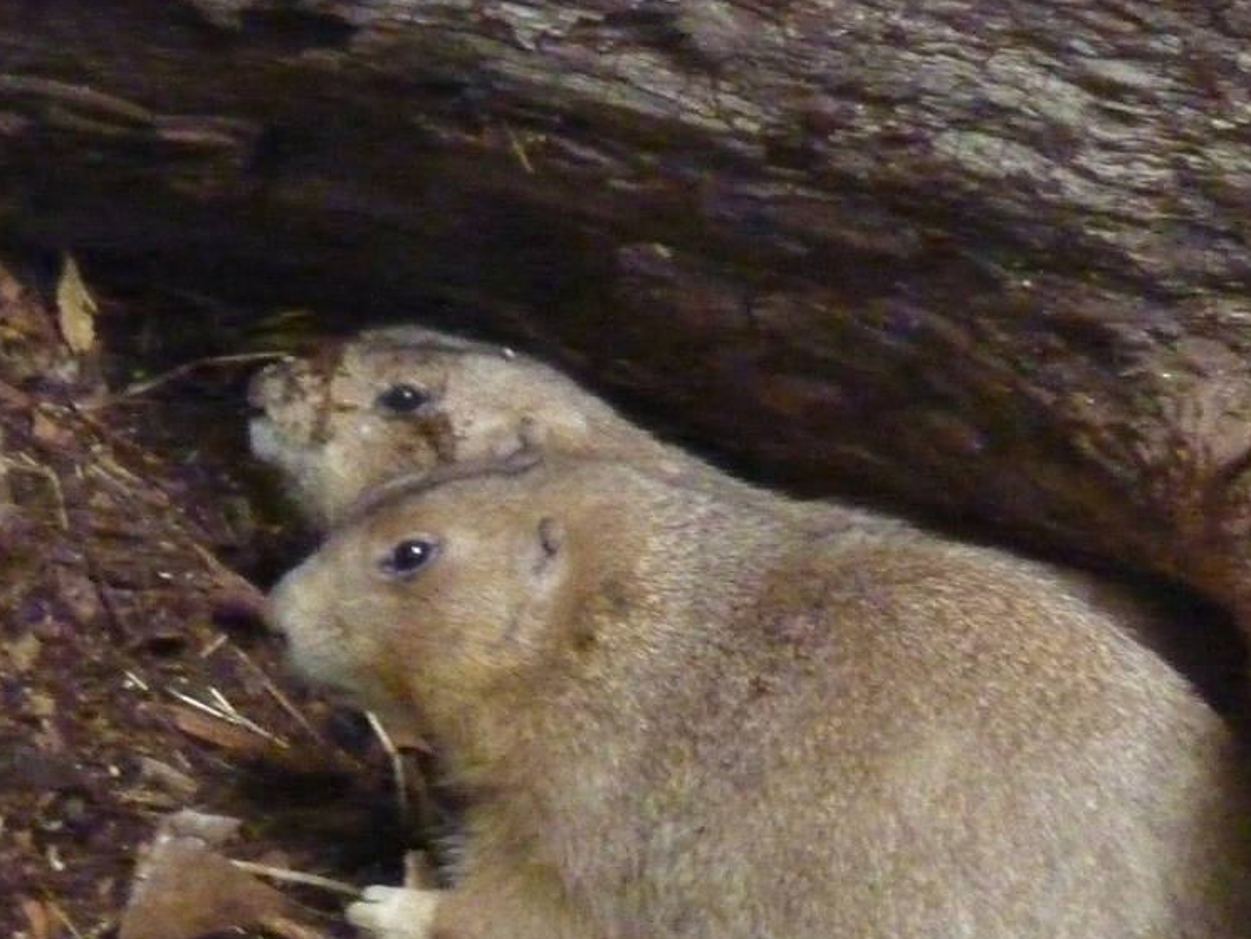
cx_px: 747
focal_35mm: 391
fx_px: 14133
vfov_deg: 3.8
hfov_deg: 5.1
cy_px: 732
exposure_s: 1/8
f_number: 4.5
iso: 1600
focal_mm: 29.9
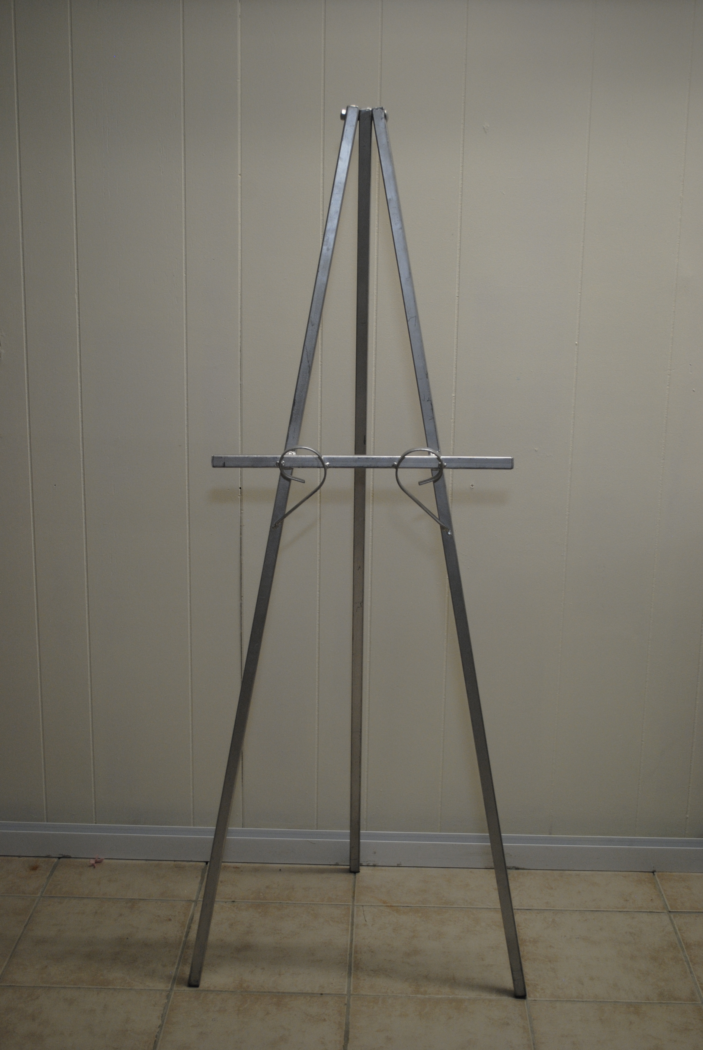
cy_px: 525
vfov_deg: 43.6
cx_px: 352
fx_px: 1314
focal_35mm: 45
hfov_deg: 29.9
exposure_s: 1/40
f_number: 4.5
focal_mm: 30
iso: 400
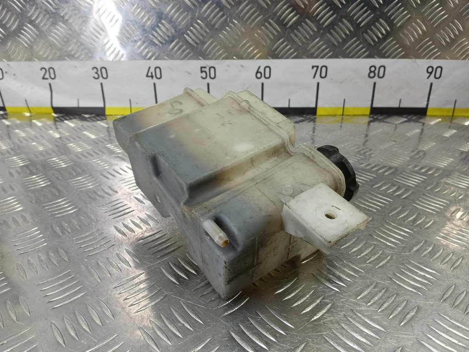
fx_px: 312
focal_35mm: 23
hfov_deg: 73.9
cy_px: 176
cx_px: 234
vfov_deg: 58.9
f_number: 1.6
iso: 122
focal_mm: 4.11
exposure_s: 1/50
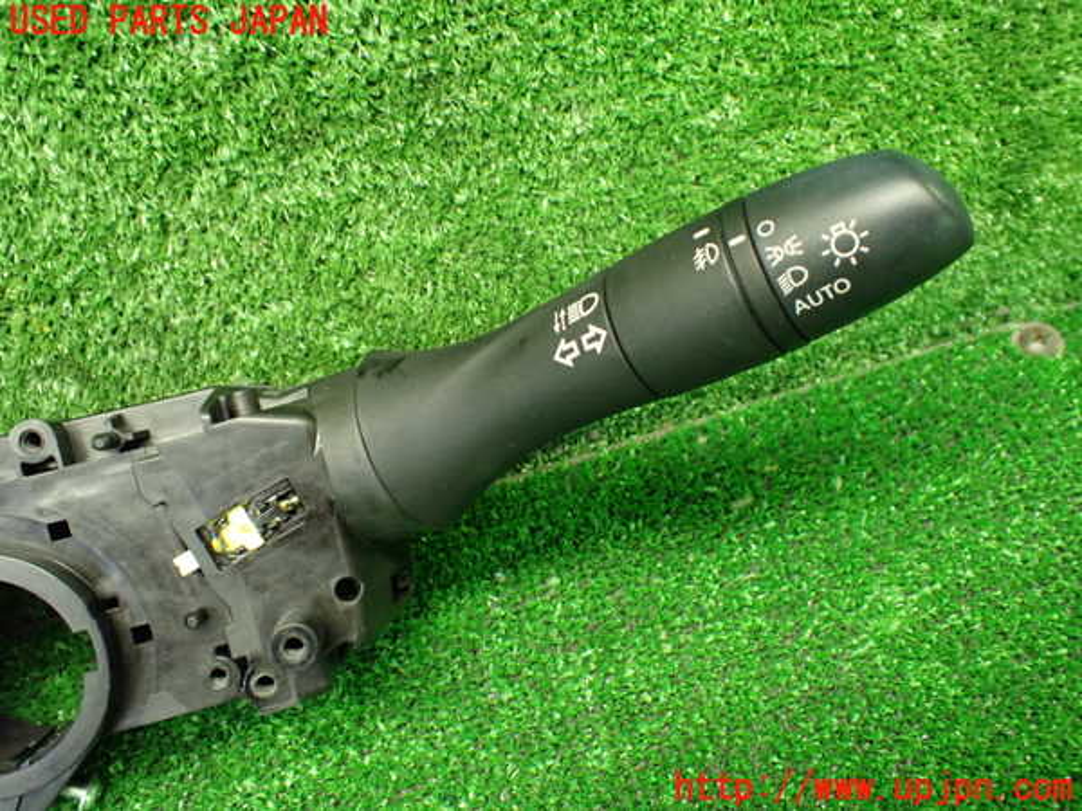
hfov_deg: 60.0
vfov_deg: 46.8
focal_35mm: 30
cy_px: 406
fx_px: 938
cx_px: 541
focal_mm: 5.4
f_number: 2.3
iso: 800
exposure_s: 1/60
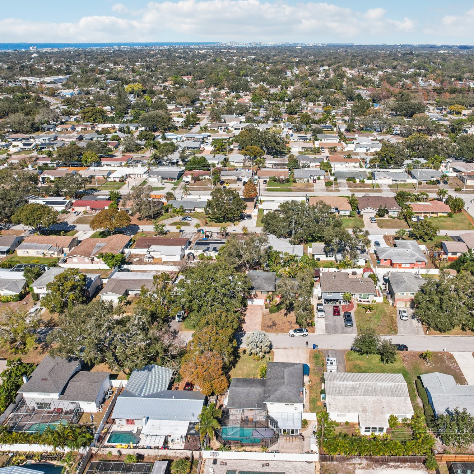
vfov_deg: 55.6
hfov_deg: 55.3
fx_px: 449
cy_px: 235
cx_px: 278
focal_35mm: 29
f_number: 2.8
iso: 400
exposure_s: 1/2500
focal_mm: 8.4
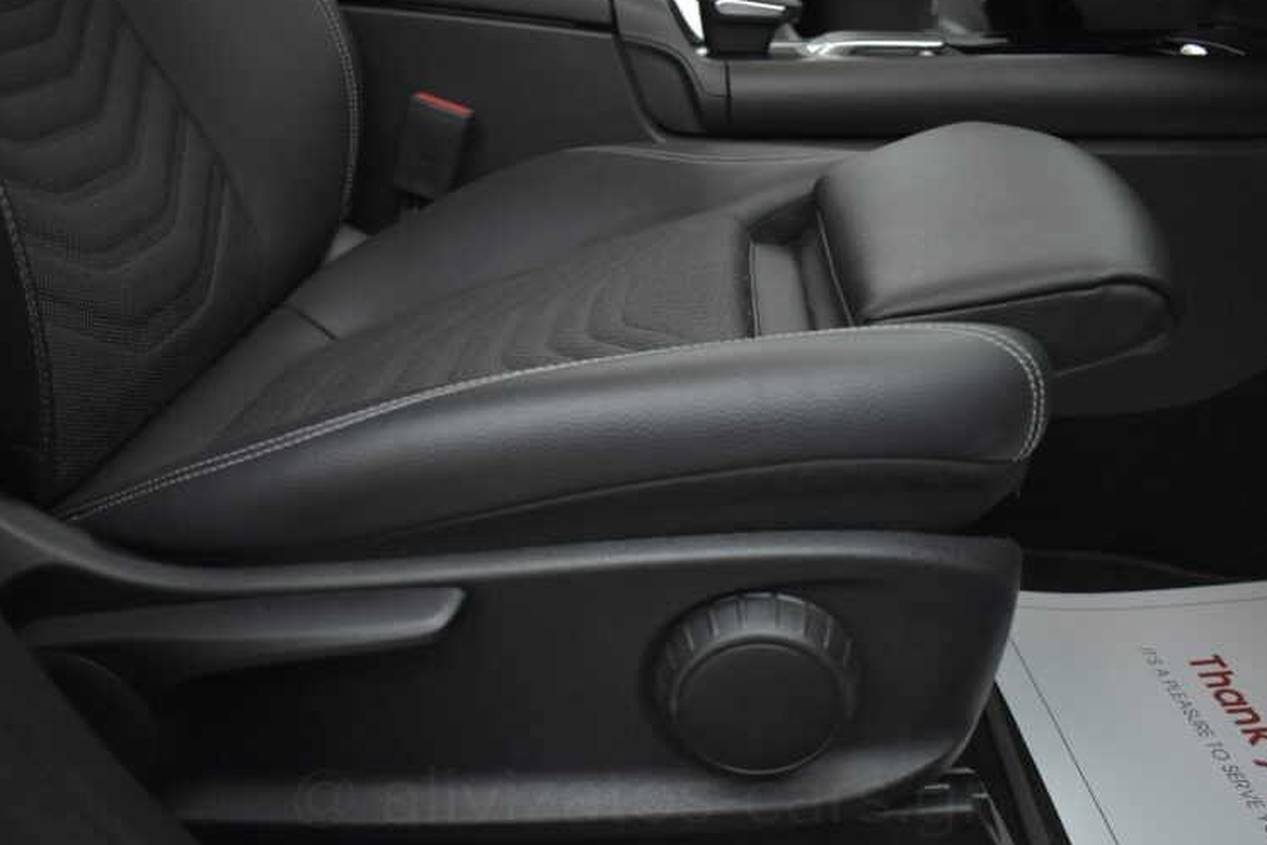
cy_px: 425
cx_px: 639
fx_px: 1144
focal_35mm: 33
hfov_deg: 57.9
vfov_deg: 40.5
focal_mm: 21
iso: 1600
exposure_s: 1/100
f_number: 3.8
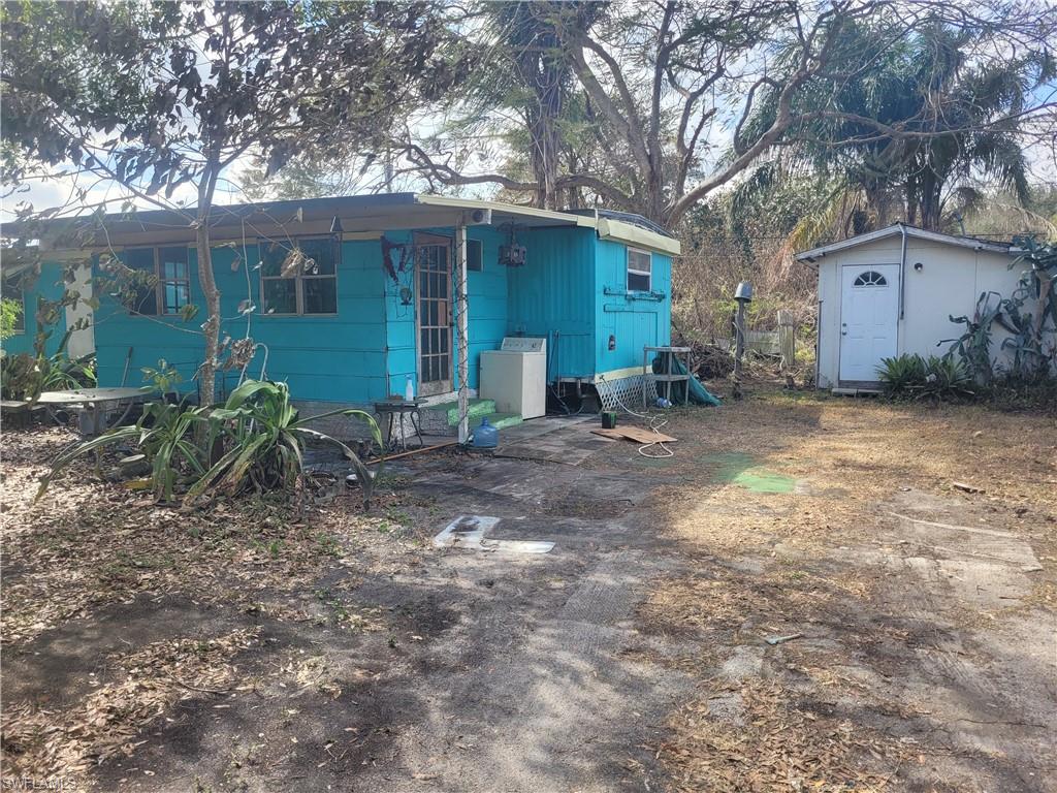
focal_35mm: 26
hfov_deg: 67.3
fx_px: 794
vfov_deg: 53.1
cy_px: 396
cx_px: 528
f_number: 1.8
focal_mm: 5.4
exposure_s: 1/816
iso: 40
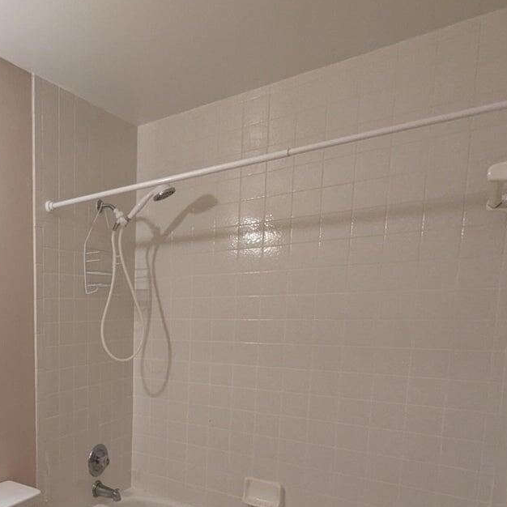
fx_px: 414
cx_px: 20
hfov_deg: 52.4
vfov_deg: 60.3
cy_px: 366
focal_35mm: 25
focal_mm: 1.95
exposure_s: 1/40
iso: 48
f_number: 2.2
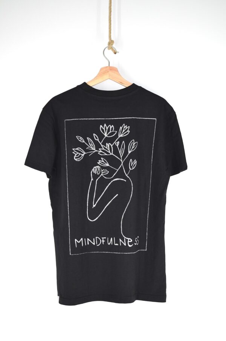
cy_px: 170
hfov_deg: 26.4
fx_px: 482
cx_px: 113
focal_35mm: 51
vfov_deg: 39.0
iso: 400
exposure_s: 1/200
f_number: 5
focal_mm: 34
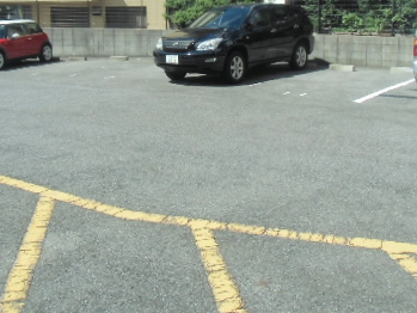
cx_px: 202
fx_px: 530
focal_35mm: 44
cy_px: 96
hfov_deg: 42.9
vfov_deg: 32.5
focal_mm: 4.24
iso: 64
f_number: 3
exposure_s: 1/640
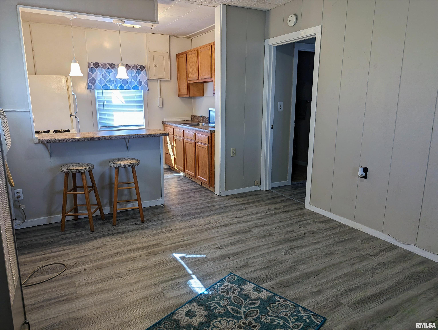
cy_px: 165
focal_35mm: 24
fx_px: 304
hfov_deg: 71.5
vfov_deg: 56.9
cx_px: 219
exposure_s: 1/120
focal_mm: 6.81
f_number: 1.85
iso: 88
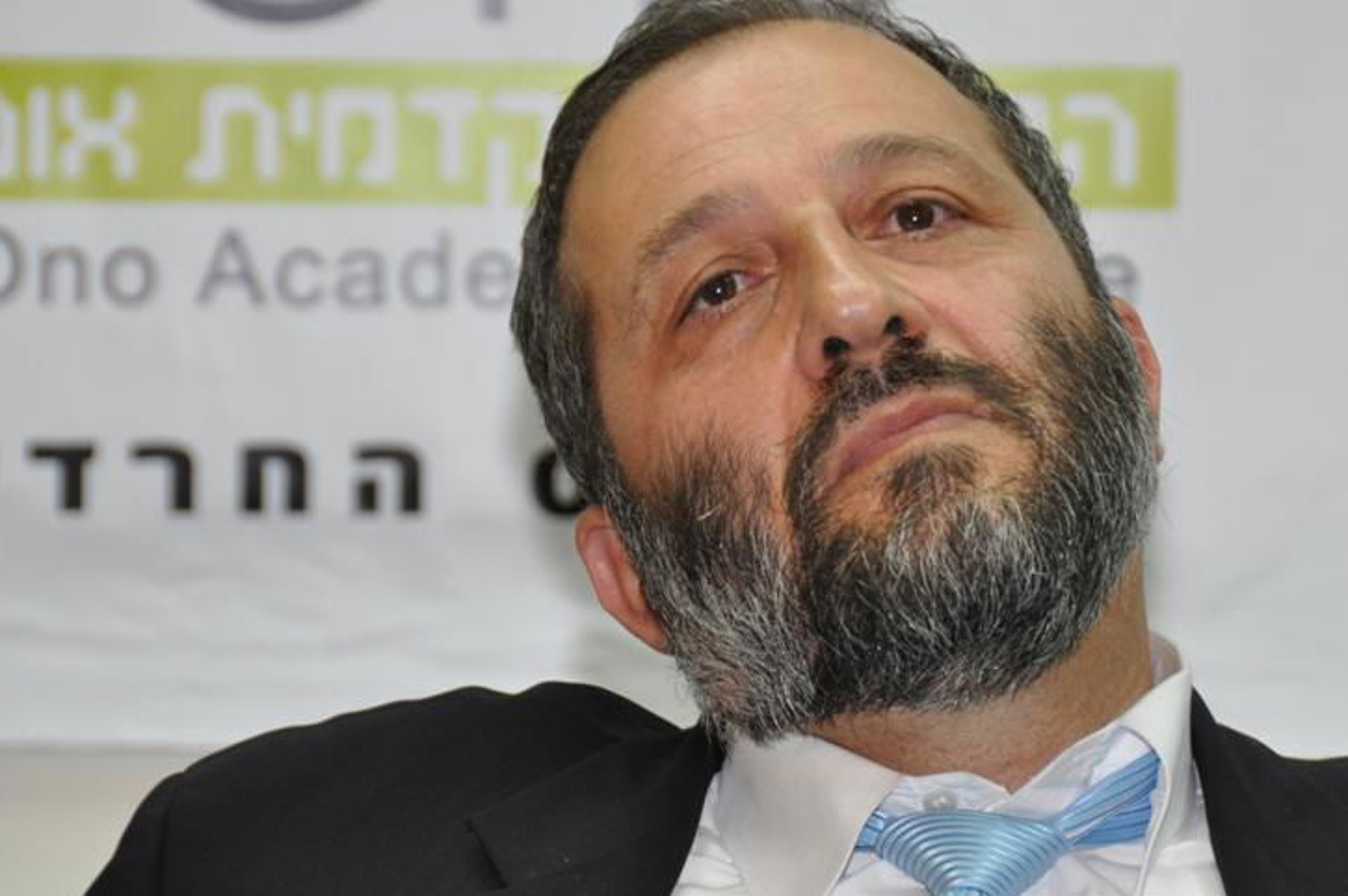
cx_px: 705
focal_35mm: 360
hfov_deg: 5.7
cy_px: 275
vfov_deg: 3.8
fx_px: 13468
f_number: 5.6
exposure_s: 1/60
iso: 800
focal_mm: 170
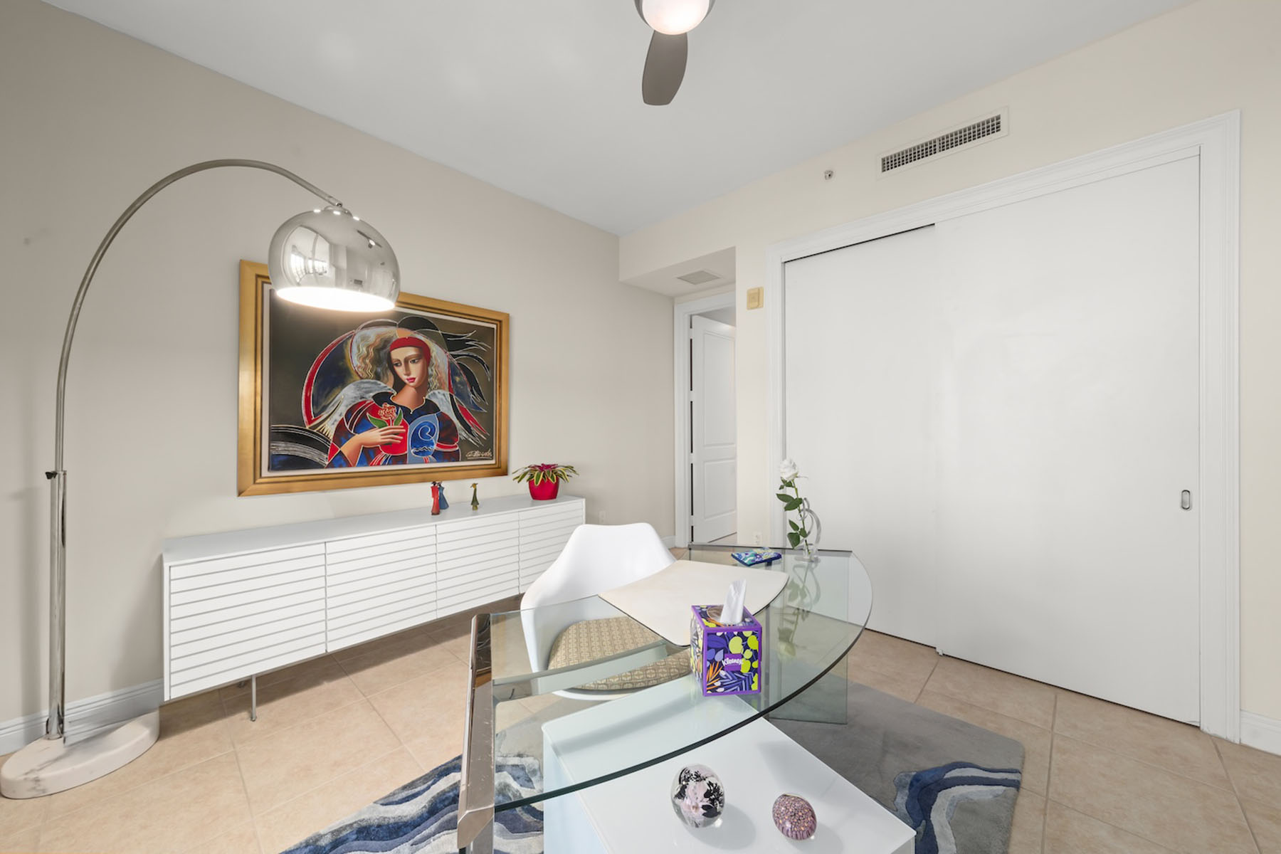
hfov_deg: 108.3
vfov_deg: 85.4
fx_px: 463
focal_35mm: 13
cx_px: 640
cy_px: 427
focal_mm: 13
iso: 400
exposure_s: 1/2
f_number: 10
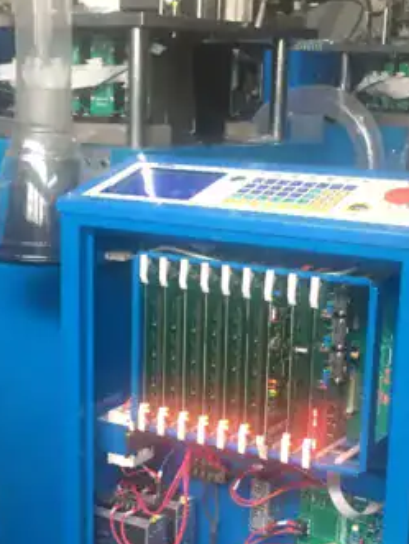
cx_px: 182
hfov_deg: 21.0
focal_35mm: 70
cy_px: 367
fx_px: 1101
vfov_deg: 27.6
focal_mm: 4.15
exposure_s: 1/33
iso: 250
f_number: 2.2
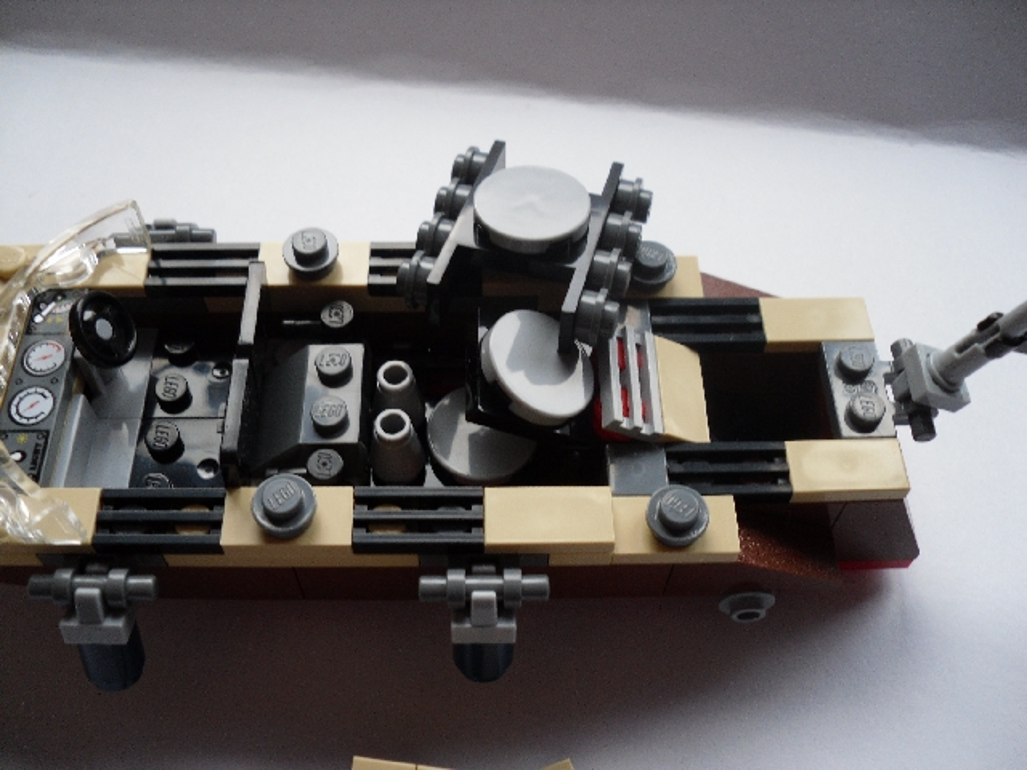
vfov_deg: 40.7
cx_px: 514
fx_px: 1038
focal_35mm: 35
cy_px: 385
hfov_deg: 52.6
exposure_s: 1/53
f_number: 3
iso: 100
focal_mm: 6.3
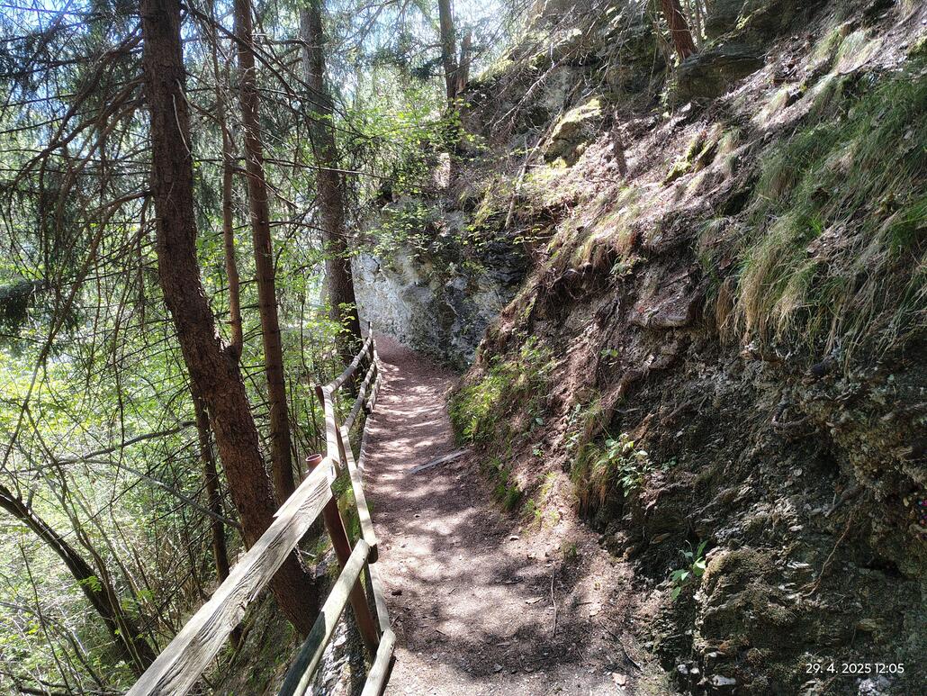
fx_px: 643
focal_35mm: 24
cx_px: 464
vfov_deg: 56.8
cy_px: 348
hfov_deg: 71.6
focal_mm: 5.56
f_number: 1.8
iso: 165
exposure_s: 1/100
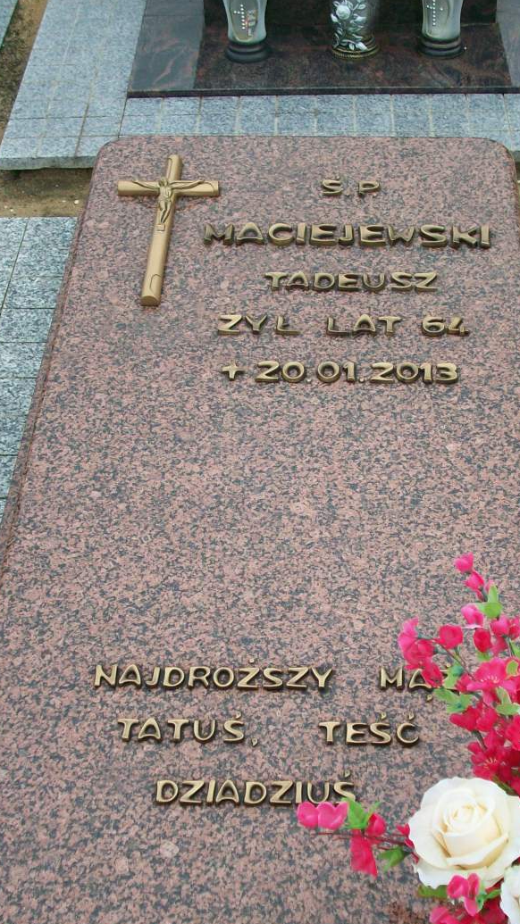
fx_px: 1520
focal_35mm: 62
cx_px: 289
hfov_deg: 19.4
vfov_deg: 33.7
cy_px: 552
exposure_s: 1/280
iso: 80
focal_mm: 7.6
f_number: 3.1
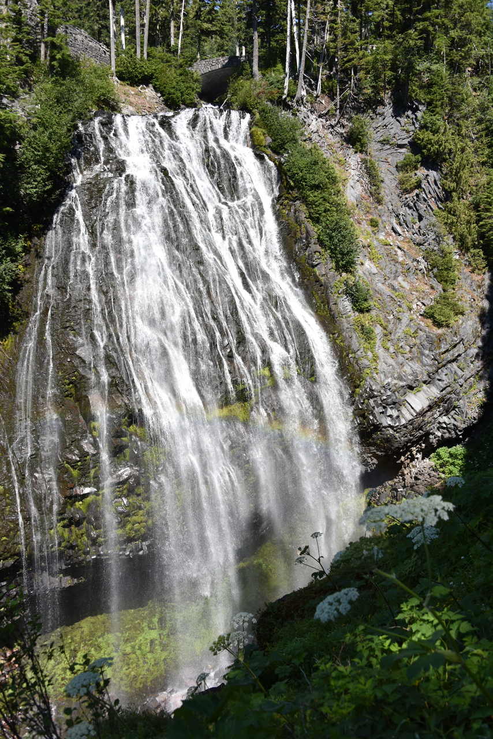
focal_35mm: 32
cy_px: 370
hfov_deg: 41.1
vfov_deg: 58.7
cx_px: 246
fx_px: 657
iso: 100
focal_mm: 32
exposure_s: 1/200
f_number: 7.1
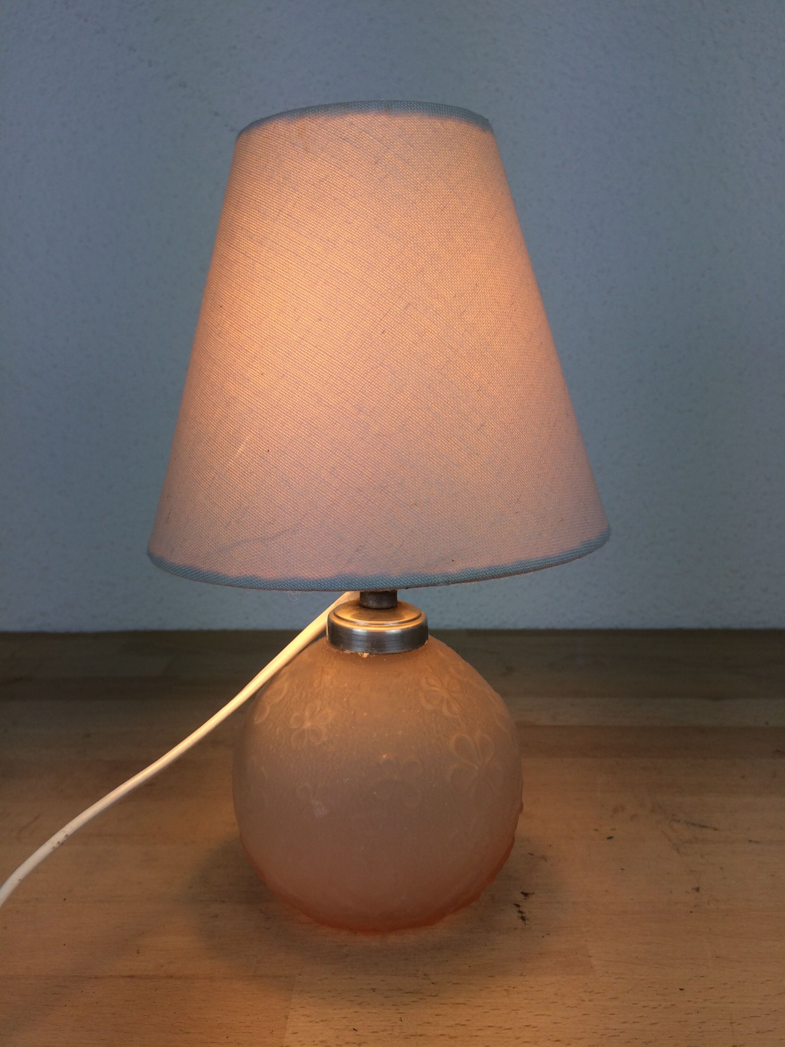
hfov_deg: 48.2
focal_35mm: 29
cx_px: 392
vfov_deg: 61.7
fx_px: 877
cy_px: 524
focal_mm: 4.15
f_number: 2.2
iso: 32
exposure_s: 1/166
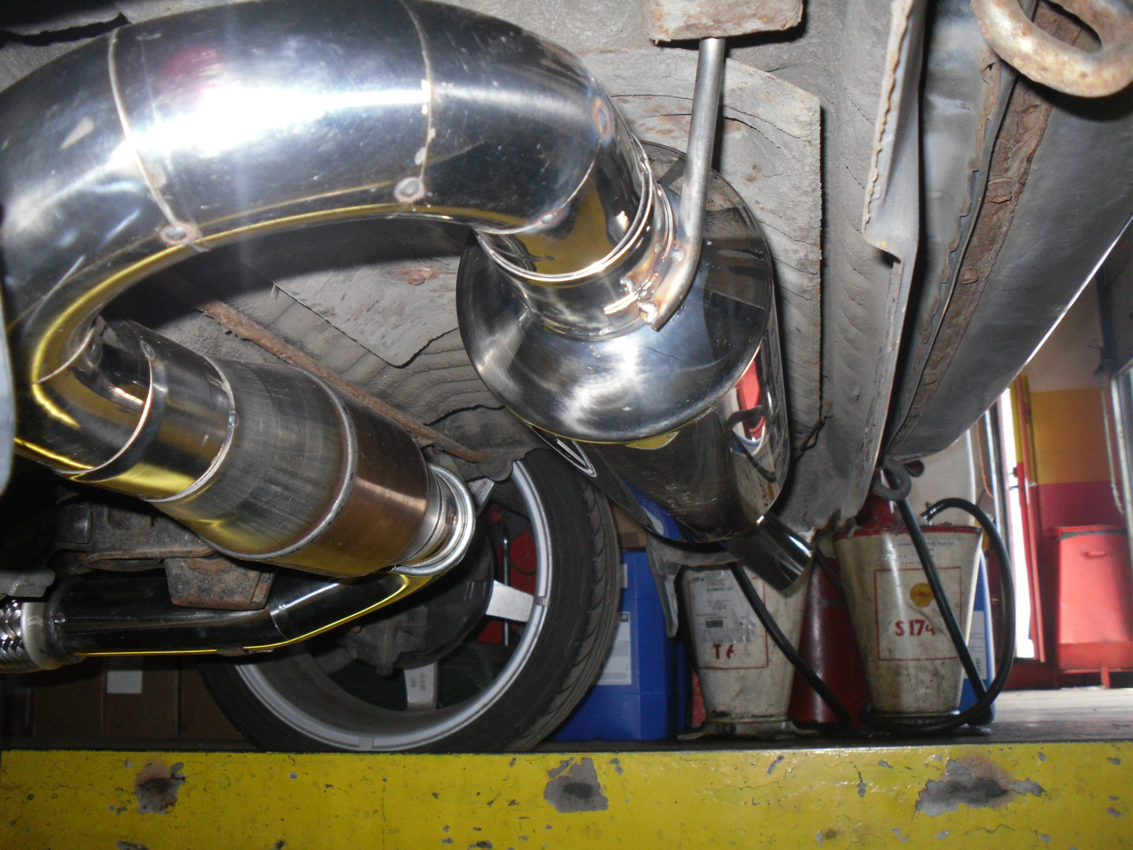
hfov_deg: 52.6
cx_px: 566
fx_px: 1146
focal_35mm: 35
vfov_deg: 40.7
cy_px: 425
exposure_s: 1/45
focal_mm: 6.3
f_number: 7.6
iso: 200
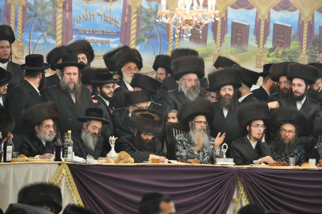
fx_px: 1675
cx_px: 161
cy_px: 107
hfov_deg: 11.0
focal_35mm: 188
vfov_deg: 7.3
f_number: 5
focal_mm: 125
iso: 1000
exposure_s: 1/50
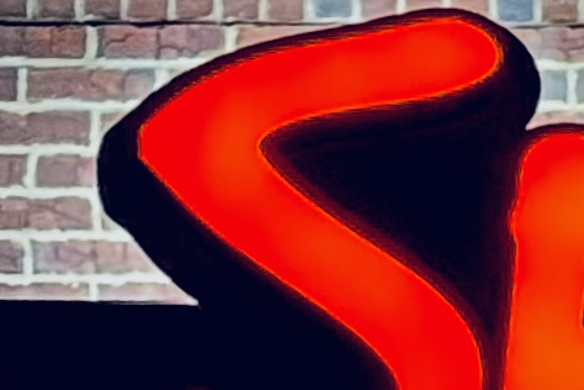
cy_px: 369
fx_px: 5535
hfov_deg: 5.9
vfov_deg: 4.0
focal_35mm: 341
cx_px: 1077
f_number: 1.6
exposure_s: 1/40
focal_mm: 5.96
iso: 200
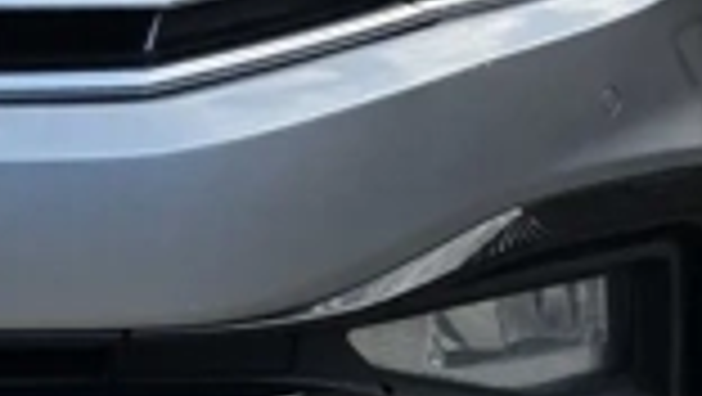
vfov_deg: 7.5
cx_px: -432
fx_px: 2999
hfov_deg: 12.5
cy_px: -153
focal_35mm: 161
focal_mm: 6.3
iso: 50
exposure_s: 1/359
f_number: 1.7
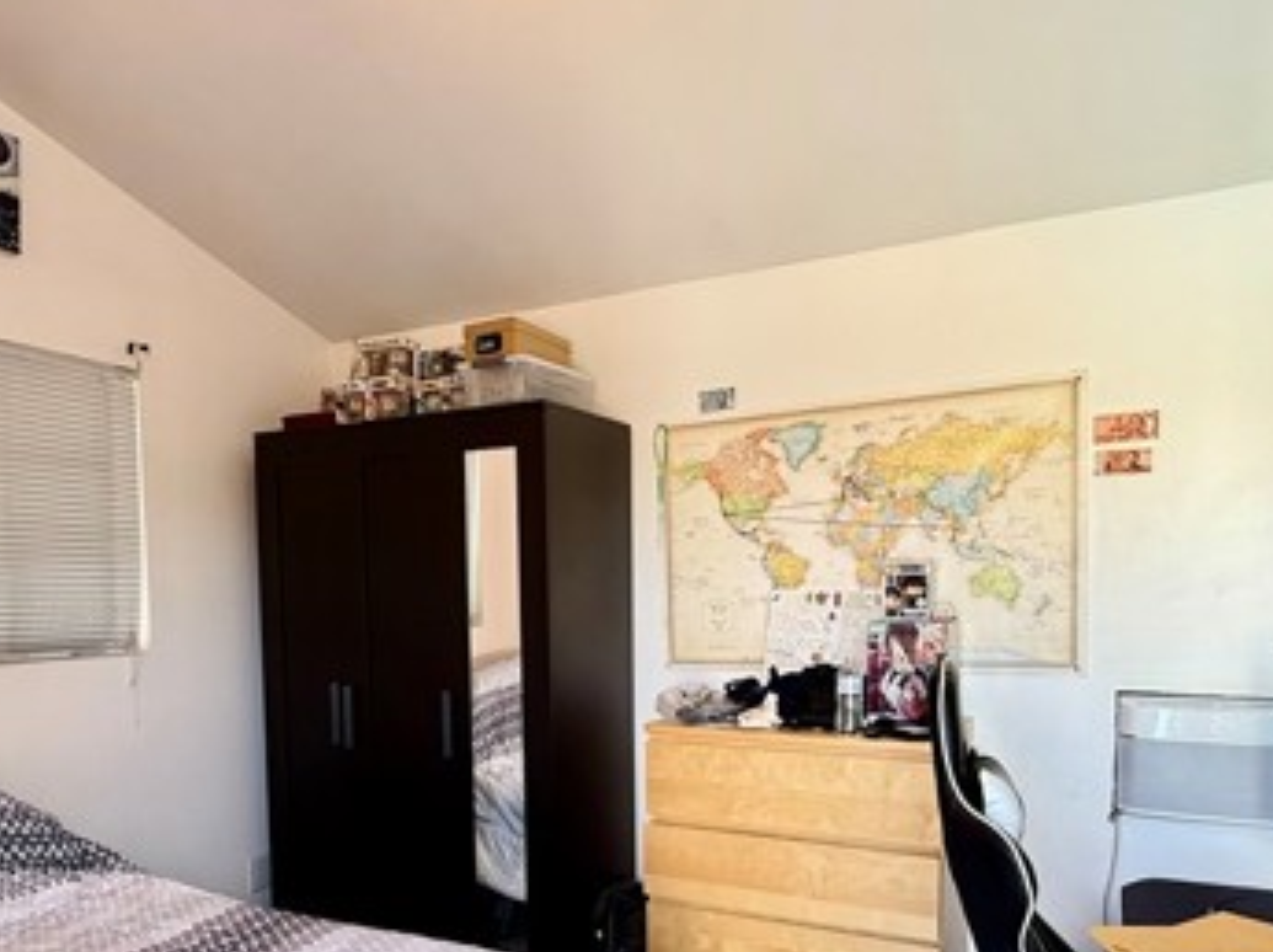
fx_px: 955
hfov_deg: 67.4
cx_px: 649
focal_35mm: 26
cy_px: 660
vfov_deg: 51.6
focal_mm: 2.22
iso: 160
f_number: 2.2
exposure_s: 1/99
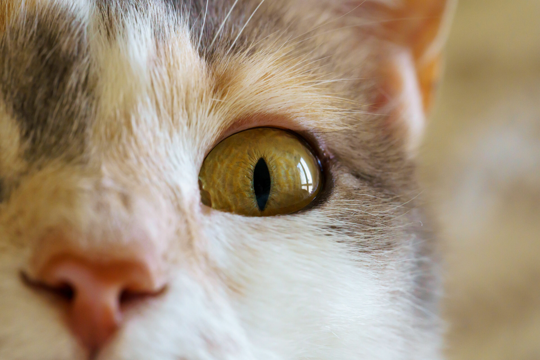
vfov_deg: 13.0
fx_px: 1575
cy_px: 180
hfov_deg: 19.5
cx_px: 270
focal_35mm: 105
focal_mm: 105
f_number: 9
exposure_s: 1/125
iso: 1600
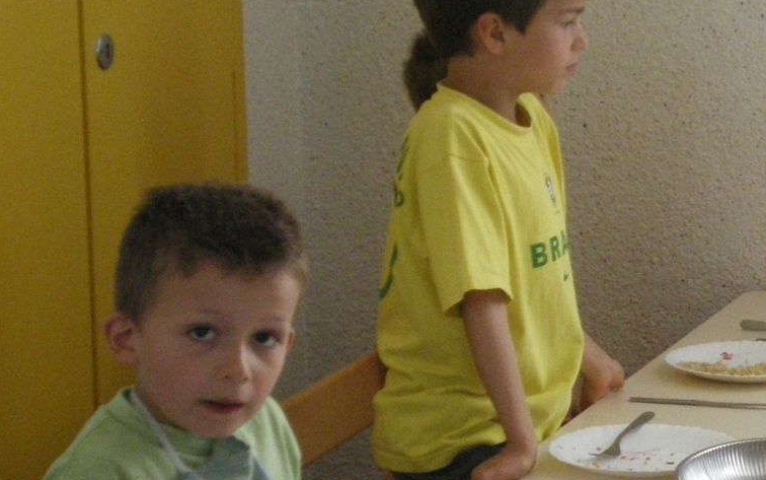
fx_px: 2819
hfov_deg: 15.1
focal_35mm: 135
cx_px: 808
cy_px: 284
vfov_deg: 9.7
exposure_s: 1/60
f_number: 4.2
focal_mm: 10.3
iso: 500
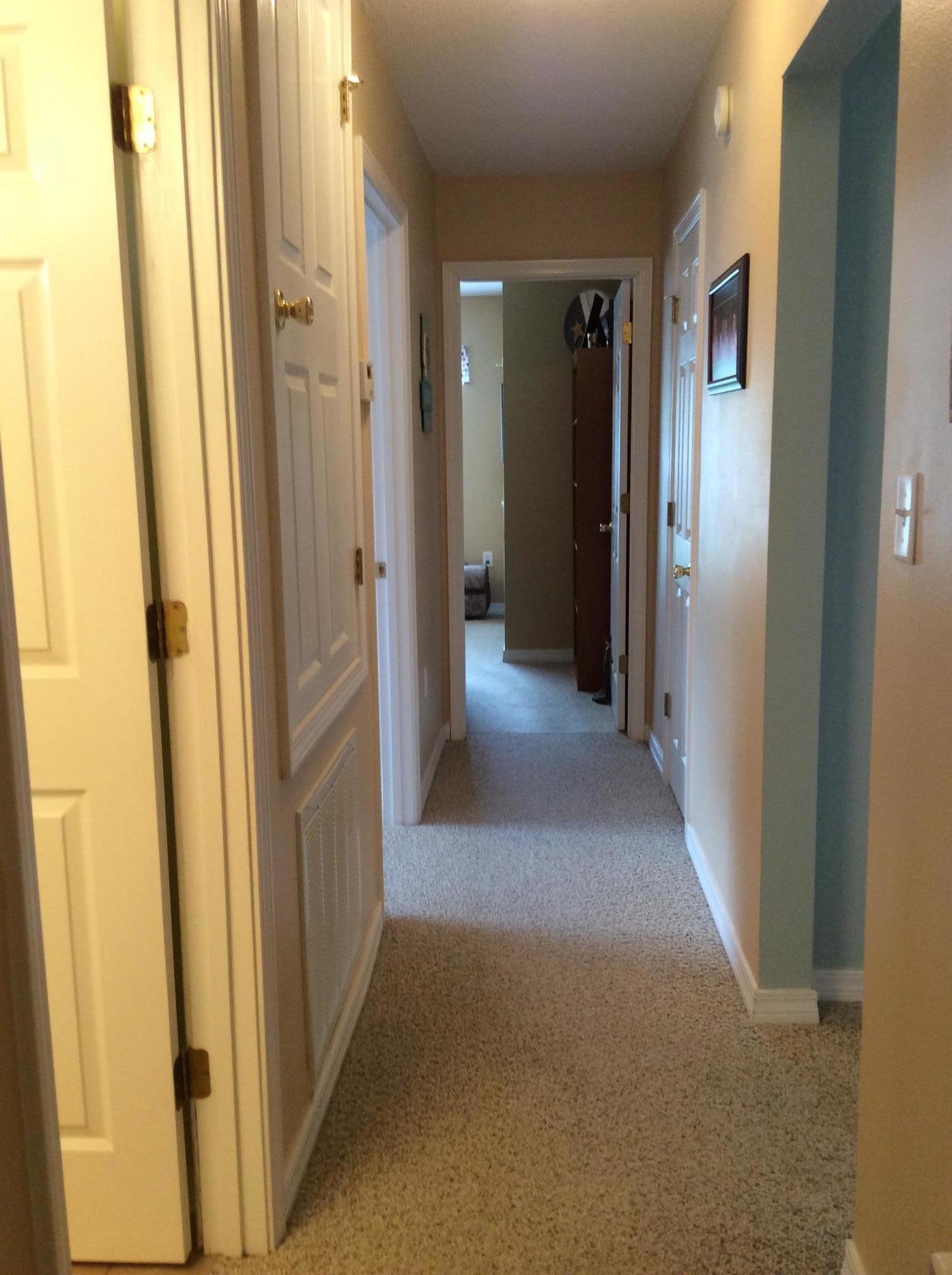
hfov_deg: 44.0
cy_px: 638
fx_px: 1177
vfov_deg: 56.9
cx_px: 476
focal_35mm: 32
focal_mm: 3.3
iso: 100
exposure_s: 1/24
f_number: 2.4
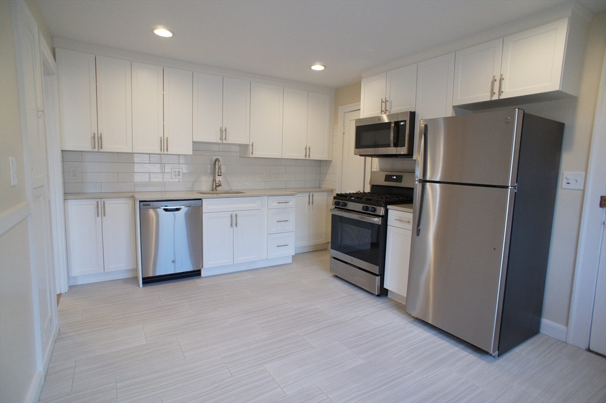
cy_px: 202
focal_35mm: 24
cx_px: 303
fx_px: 403
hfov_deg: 73.8
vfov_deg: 53.0
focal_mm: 16
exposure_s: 1/160
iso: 1000
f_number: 4
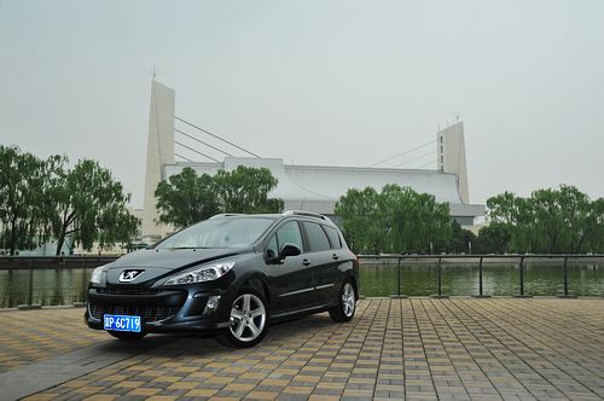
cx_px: 302
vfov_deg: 38.8
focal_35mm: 34
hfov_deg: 55.9
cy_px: 200
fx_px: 570
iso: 200
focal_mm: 34
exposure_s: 1/250
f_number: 9
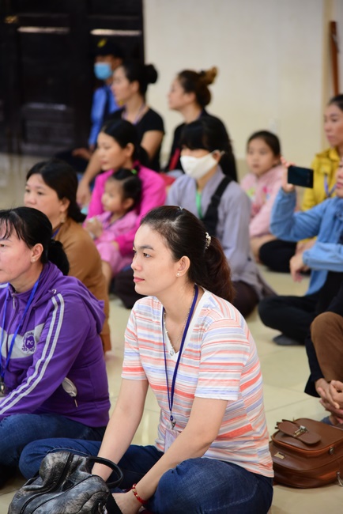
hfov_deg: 11.4
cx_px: 172
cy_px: 257
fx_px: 1713
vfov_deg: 17.1
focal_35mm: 120
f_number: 4
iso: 2500
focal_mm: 120
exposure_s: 1/60
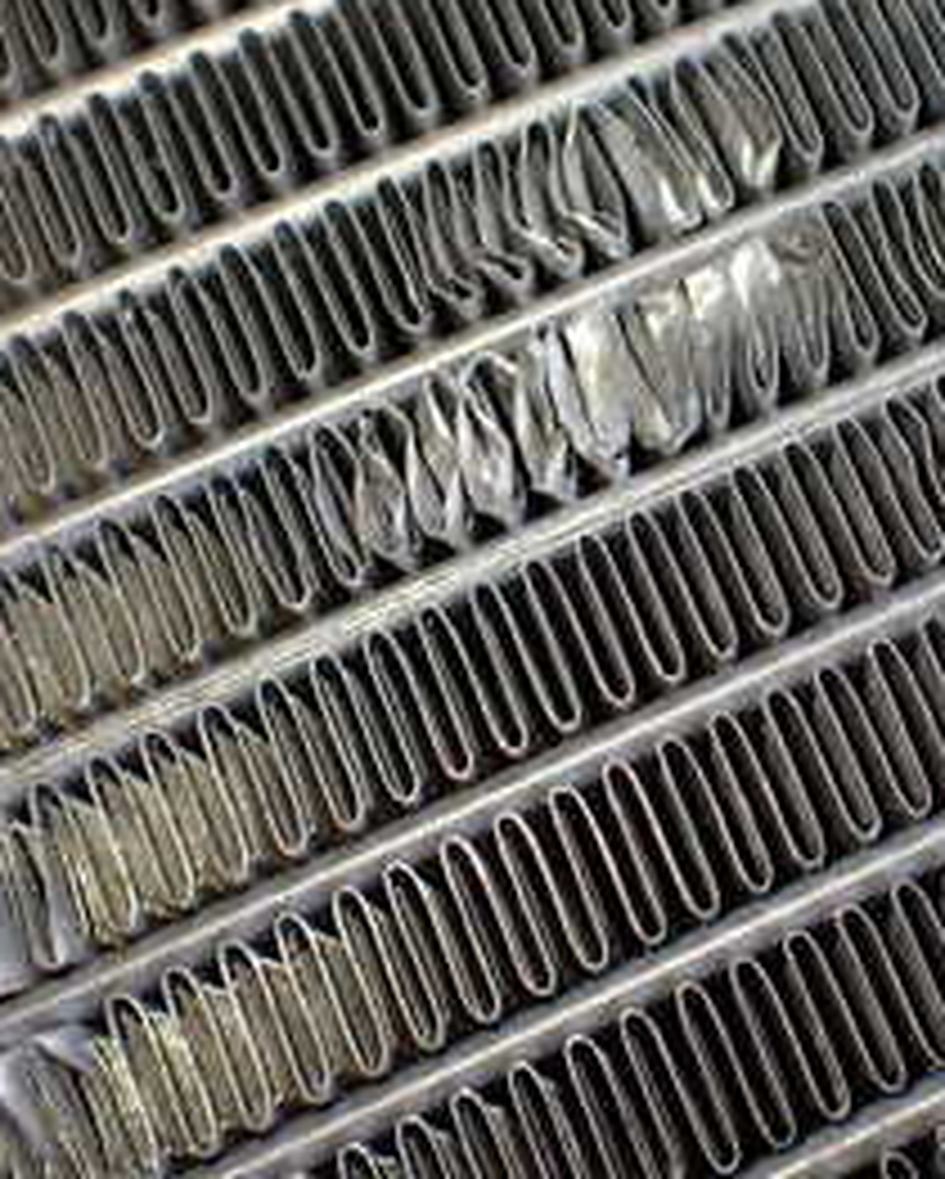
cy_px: 464
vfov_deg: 28.2
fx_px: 2340
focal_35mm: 67
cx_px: 832
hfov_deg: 22.3
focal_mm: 5.4
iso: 100
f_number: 2.3
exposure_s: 1/125
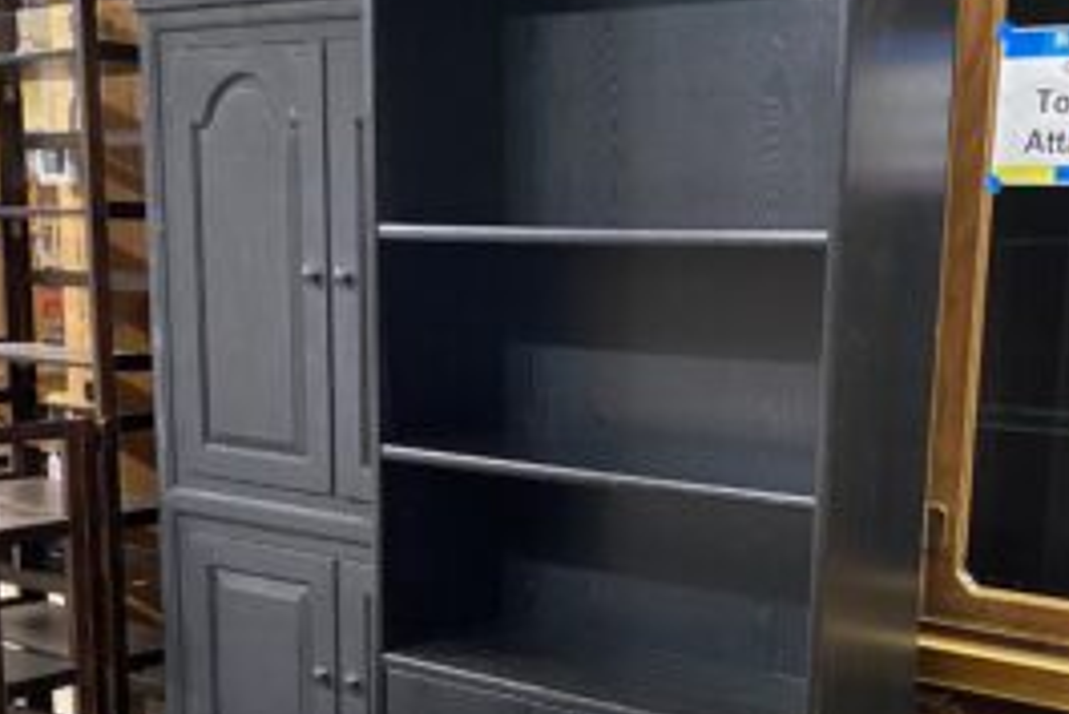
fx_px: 1515
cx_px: 658
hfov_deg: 38.7
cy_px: 563
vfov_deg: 26.1
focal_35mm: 51
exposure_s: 1/30
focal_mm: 4.25
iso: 640
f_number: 1.8
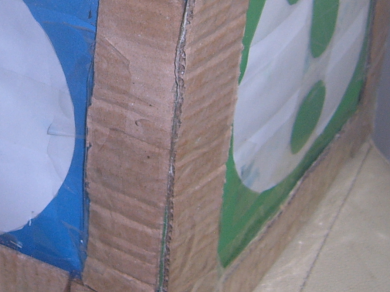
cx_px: 60
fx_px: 969
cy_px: 47
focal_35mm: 86
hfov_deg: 22.4
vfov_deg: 17.0
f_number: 2.8
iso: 69
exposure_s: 1/30
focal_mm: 5.8
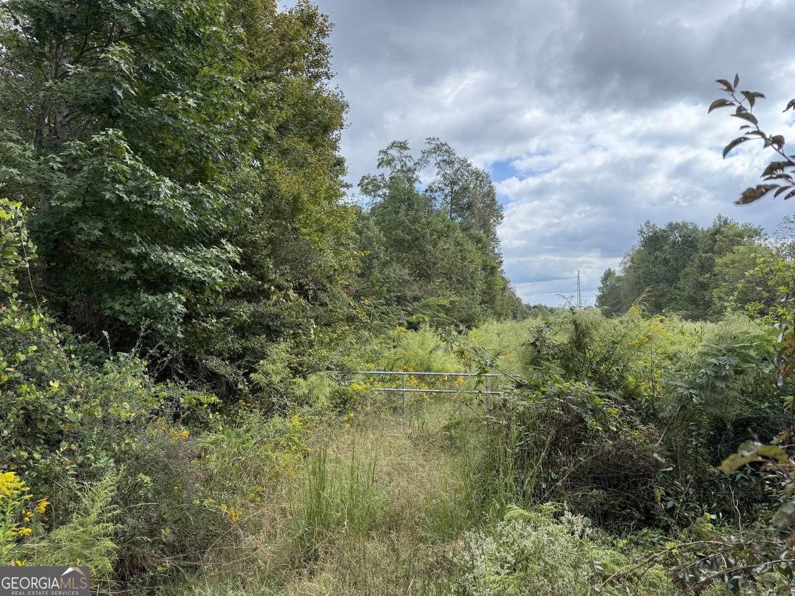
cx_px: 398
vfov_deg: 56.8
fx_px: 551
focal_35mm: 24
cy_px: 298
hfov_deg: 71.6
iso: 100
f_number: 1.78
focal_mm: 6.76
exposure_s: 1/1653
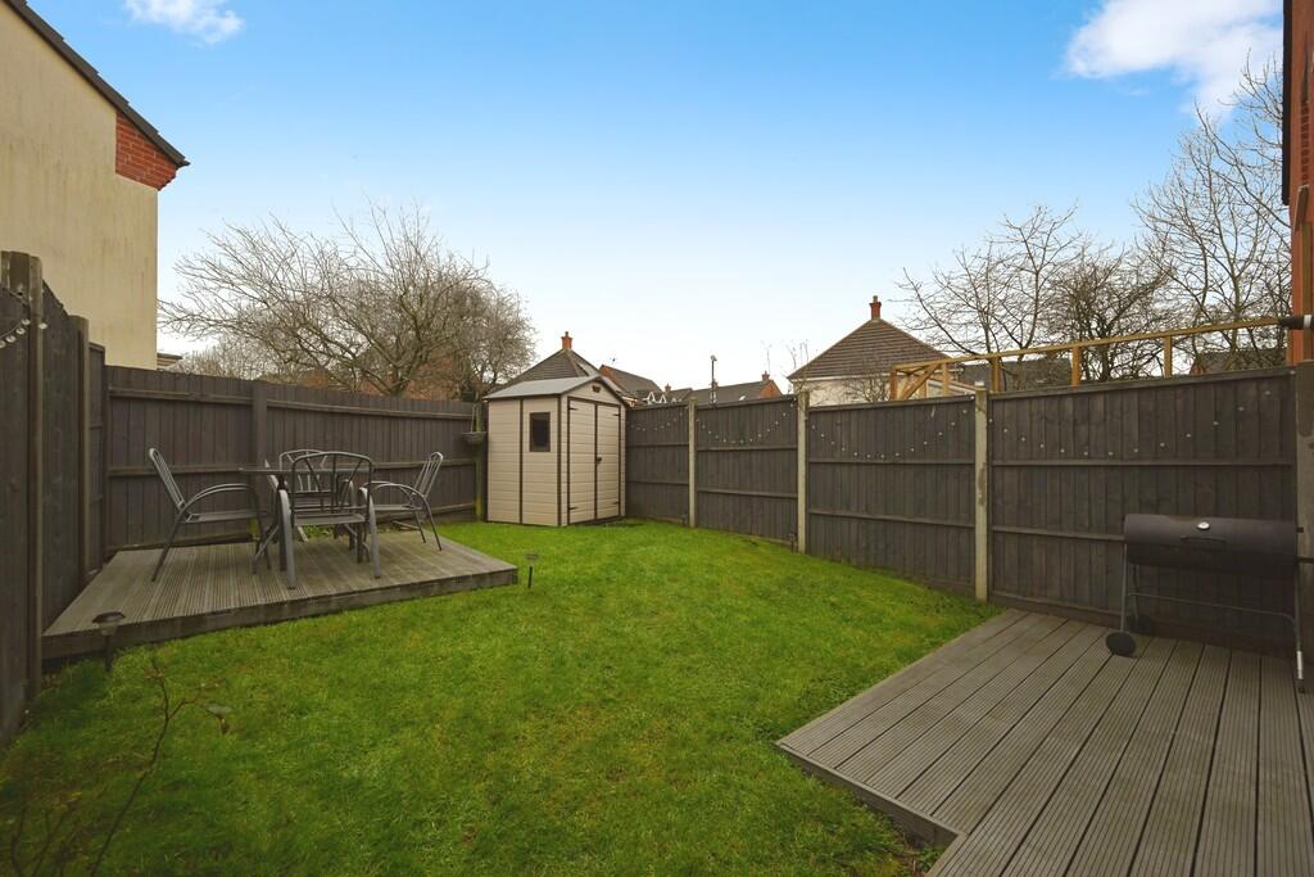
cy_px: 438
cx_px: 657
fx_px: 511
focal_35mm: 14
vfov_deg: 81.2
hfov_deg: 104.2
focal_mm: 14
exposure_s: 1/200
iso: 100
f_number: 7.1
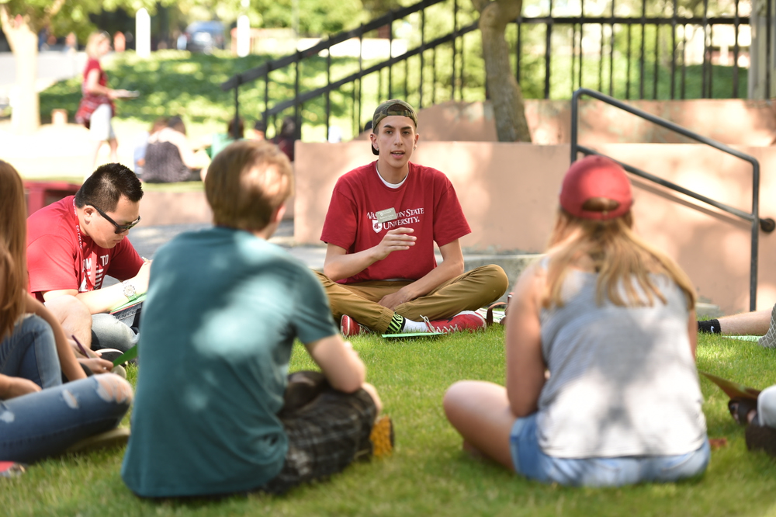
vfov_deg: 11.4
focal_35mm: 120
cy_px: 258
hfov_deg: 17.1
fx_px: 2586
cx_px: 388
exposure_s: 1/250
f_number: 3.2
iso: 200
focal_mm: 120
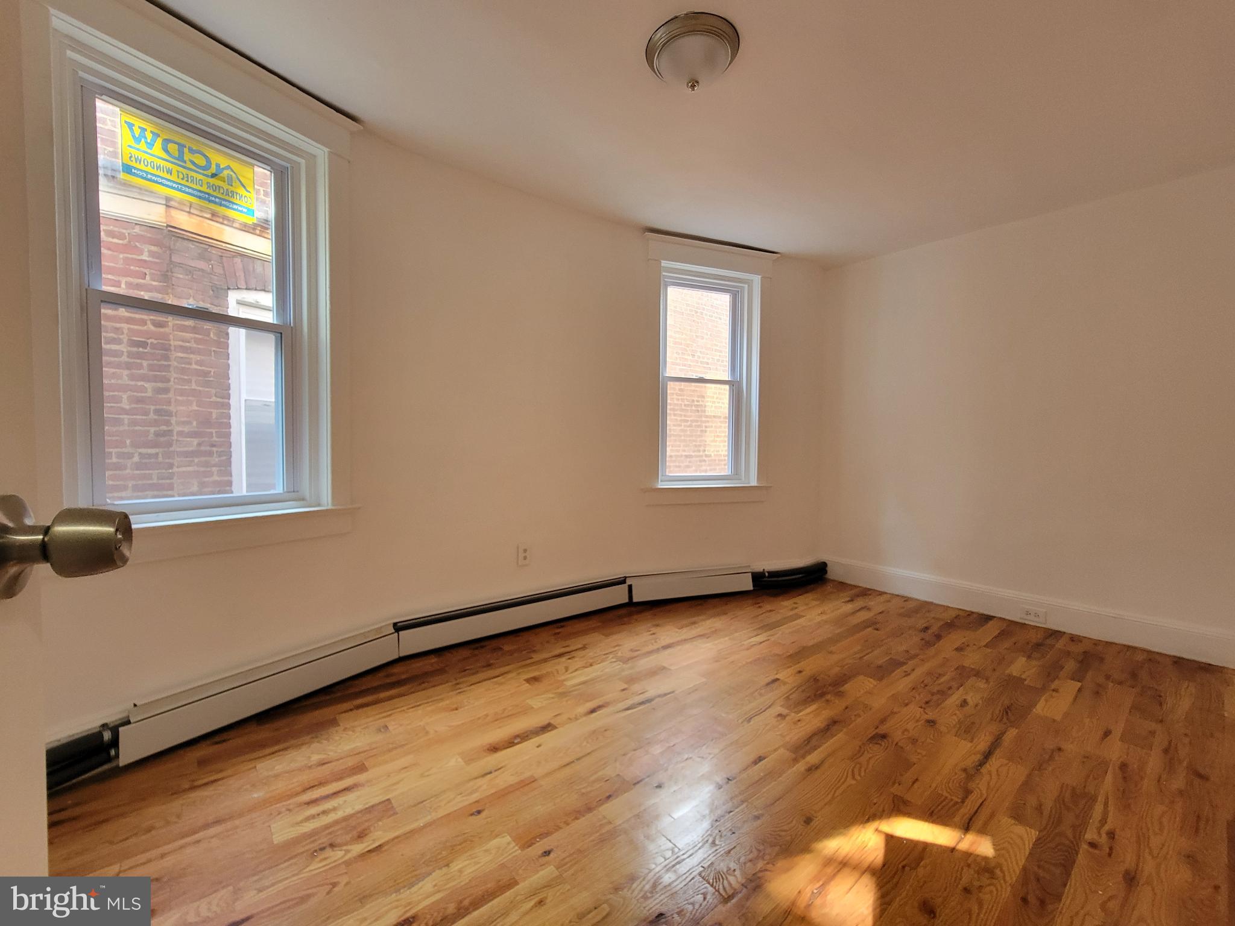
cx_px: 618
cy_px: 463
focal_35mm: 13
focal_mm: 2.2
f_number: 2.2
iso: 250
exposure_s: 1/60
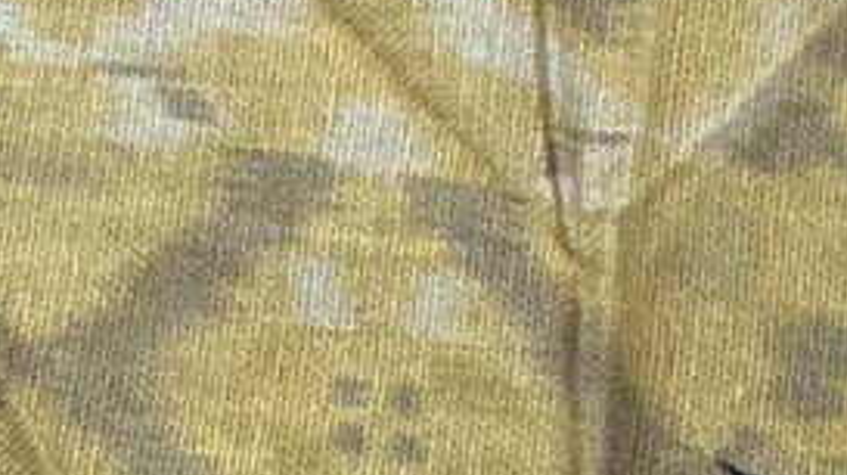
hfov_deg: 7.8
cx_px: 1573
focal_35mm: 266
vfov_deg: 3.8
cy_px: 2810
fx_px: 5969
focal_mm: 5.1
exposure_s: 1/298
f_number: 1.6
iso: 50
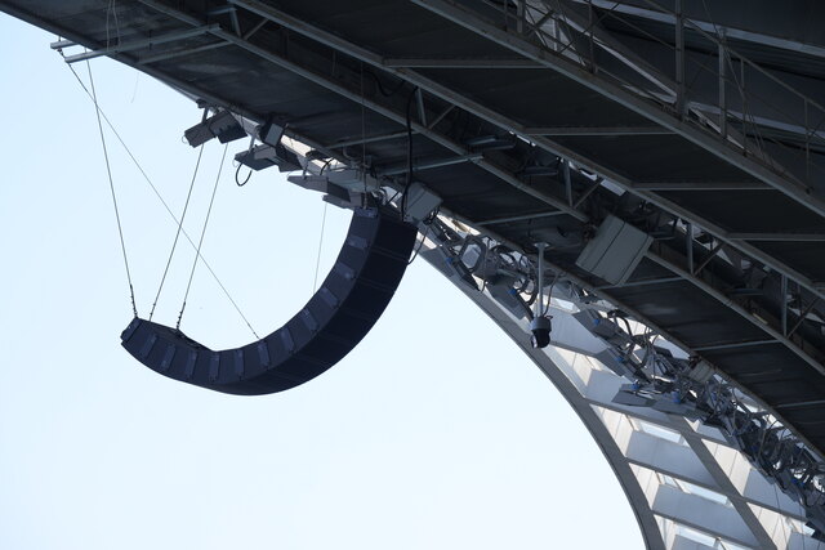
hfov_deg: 13.9
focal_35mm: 148
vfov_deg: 9.3
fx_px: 3392
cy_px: 275
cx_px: 412
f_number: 6.3
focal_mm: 148
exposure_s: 1/250
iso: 160
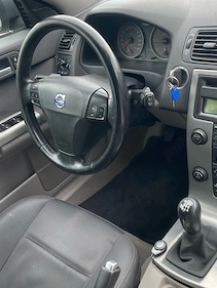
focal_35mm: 37
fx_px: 309
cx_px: 137
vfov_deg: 50.1
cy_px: 146
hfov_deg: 38.4
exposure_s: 1/121
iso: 50
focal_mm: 4.2
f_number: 1.6
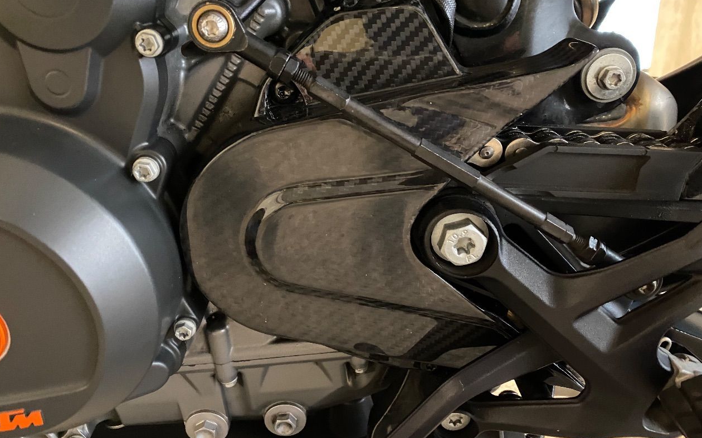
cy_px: 191
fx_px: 536
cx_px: 348
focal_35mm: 28
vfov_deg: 44.4
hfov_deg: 66.5
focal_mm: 4.25
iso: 800
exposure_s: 1/25
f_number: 1.8
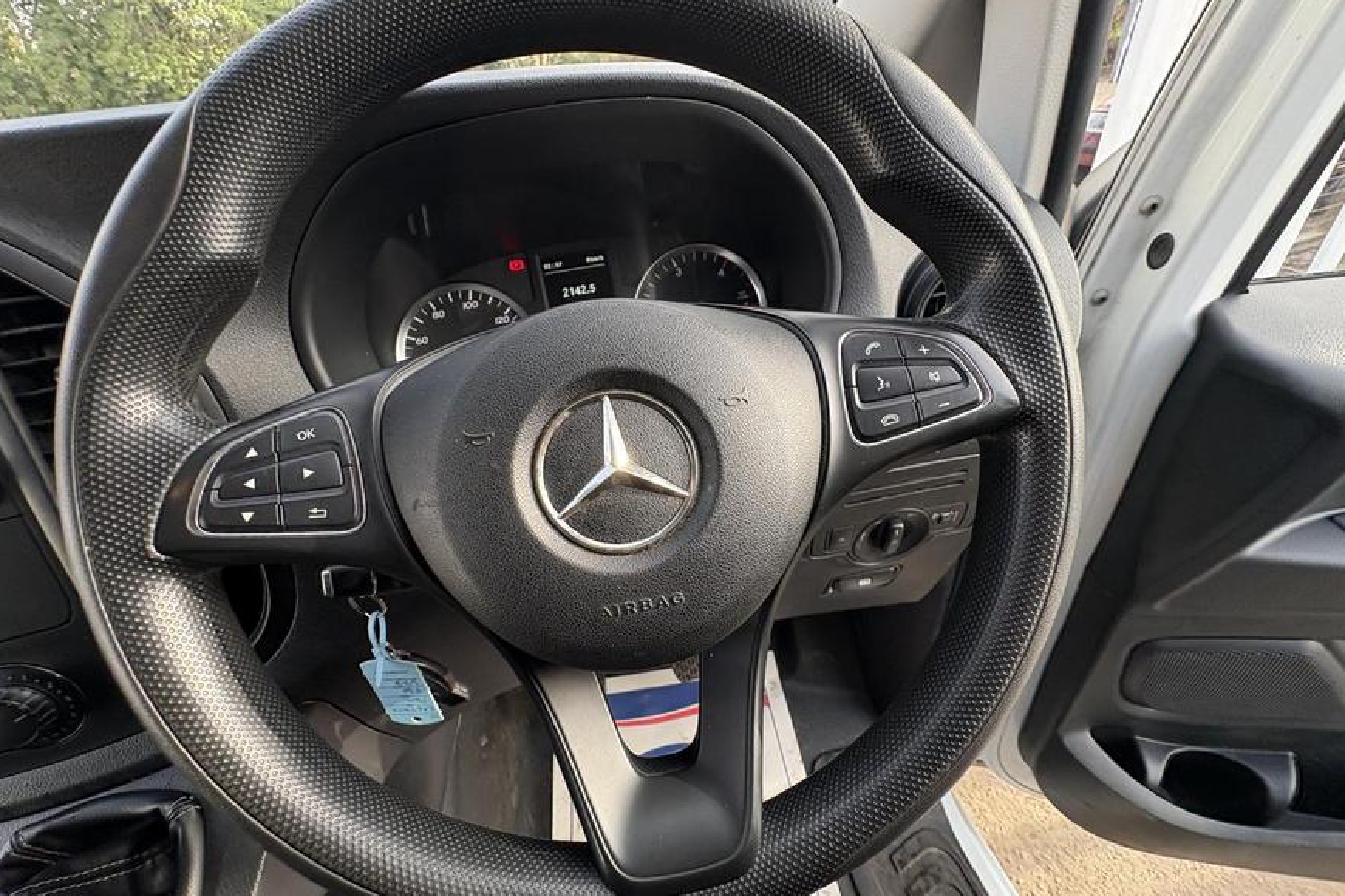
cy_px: 476
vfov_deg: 77.2
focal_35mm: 15
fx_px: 560
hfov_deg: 100.4
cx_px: 663
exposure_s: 1/142
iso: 100
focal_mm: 2.22
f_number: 2.2
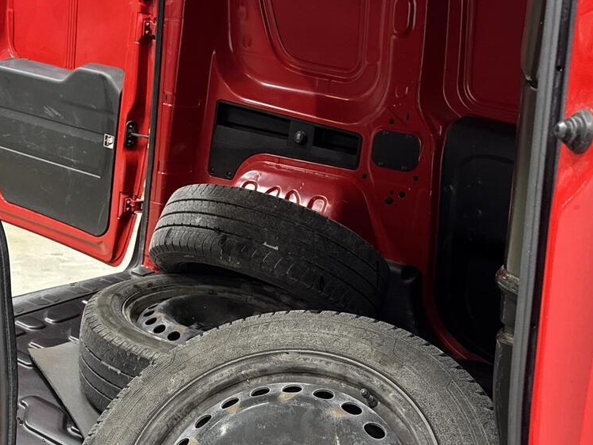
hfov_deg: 40.7
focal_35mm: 46
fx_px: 788
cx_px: 198
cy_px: 222
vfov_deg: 31.5
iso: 320
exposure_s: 1/50
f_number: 1.78
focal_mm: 6.76
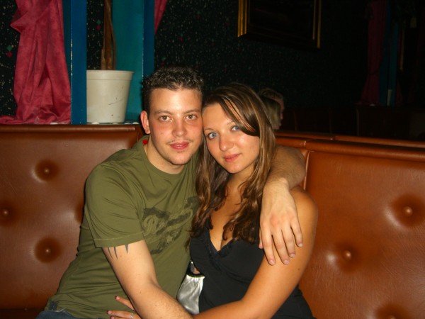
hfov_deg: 49.0
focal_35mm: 38
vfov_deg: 37.7
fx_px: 467
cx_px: 212
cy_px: 160
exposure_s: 1/60
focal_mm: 7.9
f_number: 2.8
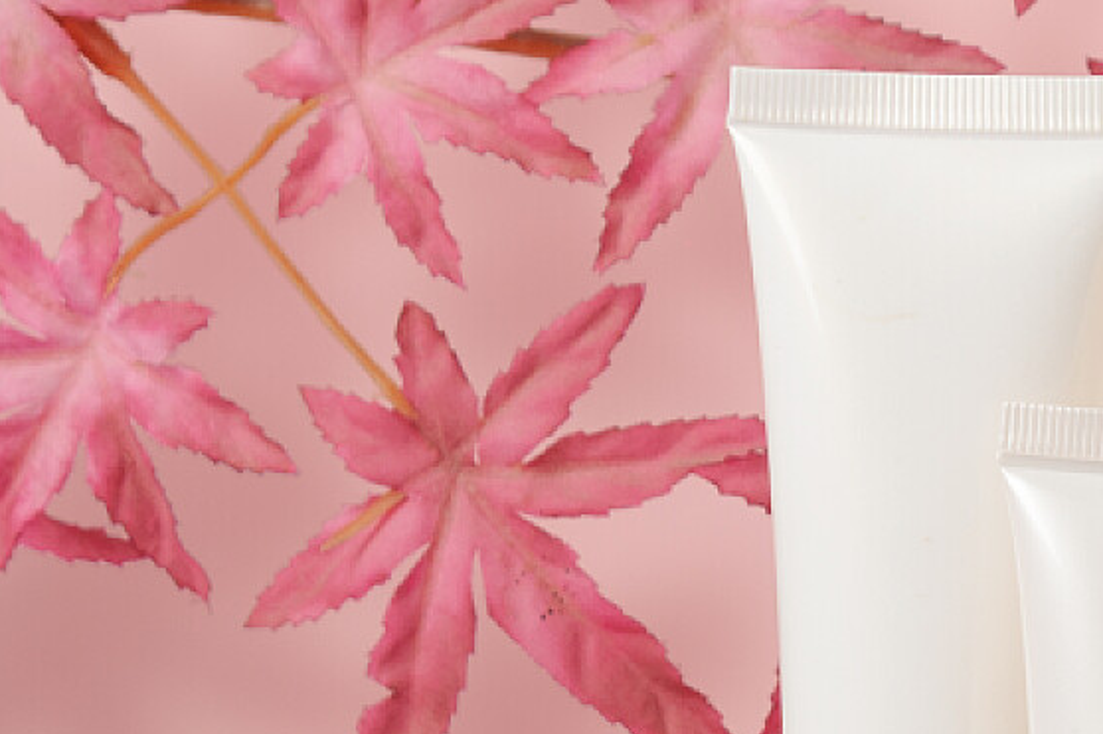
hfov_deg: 4.8
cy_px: 879
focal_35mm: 423
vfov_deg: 3.2
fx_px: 12949
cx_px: 1767
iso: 200
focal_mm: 82
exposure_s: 1/200
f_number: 8
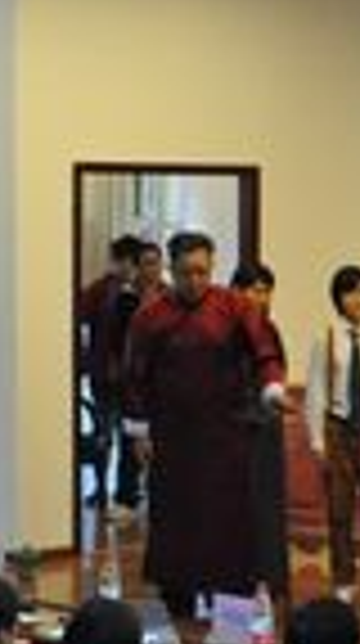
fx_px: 2403
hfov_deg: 8.2
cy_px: 342
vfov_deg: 15.3
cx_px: 670
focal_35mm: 141
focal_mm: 32
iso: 1600
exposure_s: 1/6
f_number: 11
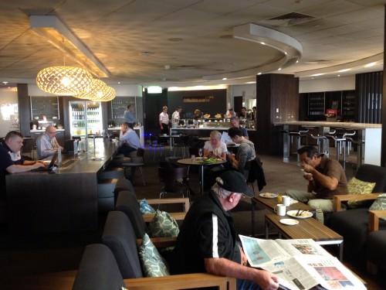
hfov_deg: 52.6
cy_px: 145
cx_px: 193
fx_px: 390
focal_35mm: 35
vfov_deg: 40.7
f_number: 2.4
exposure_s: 1/20
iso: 200
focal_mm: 4.28
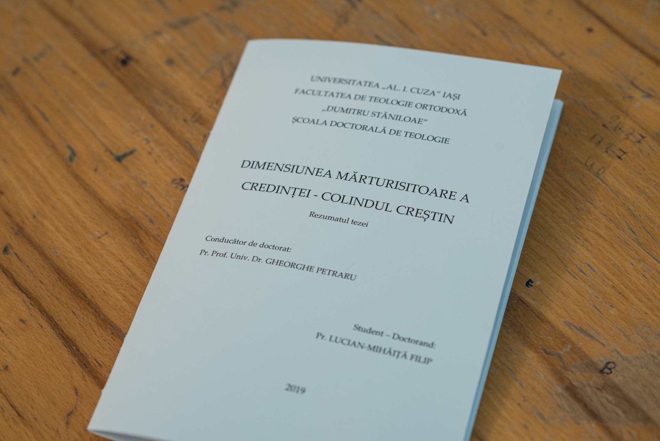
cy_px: 220
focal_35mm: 85
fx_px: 1559
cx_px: 330
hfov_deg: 23.9
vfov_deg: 16.1
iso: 800
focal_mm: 85
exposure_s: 1/60
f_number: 4.5
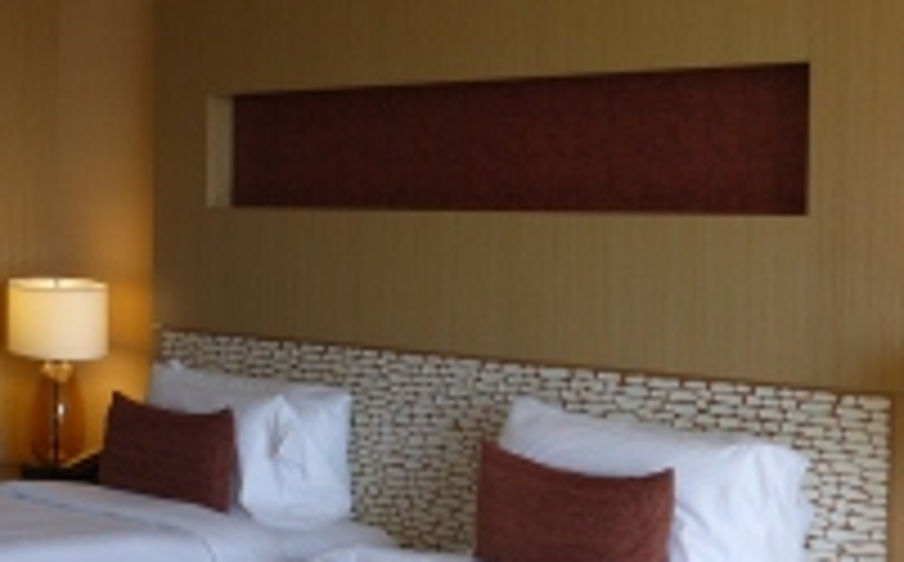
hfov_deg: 22.7
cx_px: 157
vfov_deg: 14.5
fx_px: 2214
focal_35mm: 90
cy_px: 288
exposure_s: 1/60
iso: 160
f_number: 4.3
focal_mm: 19
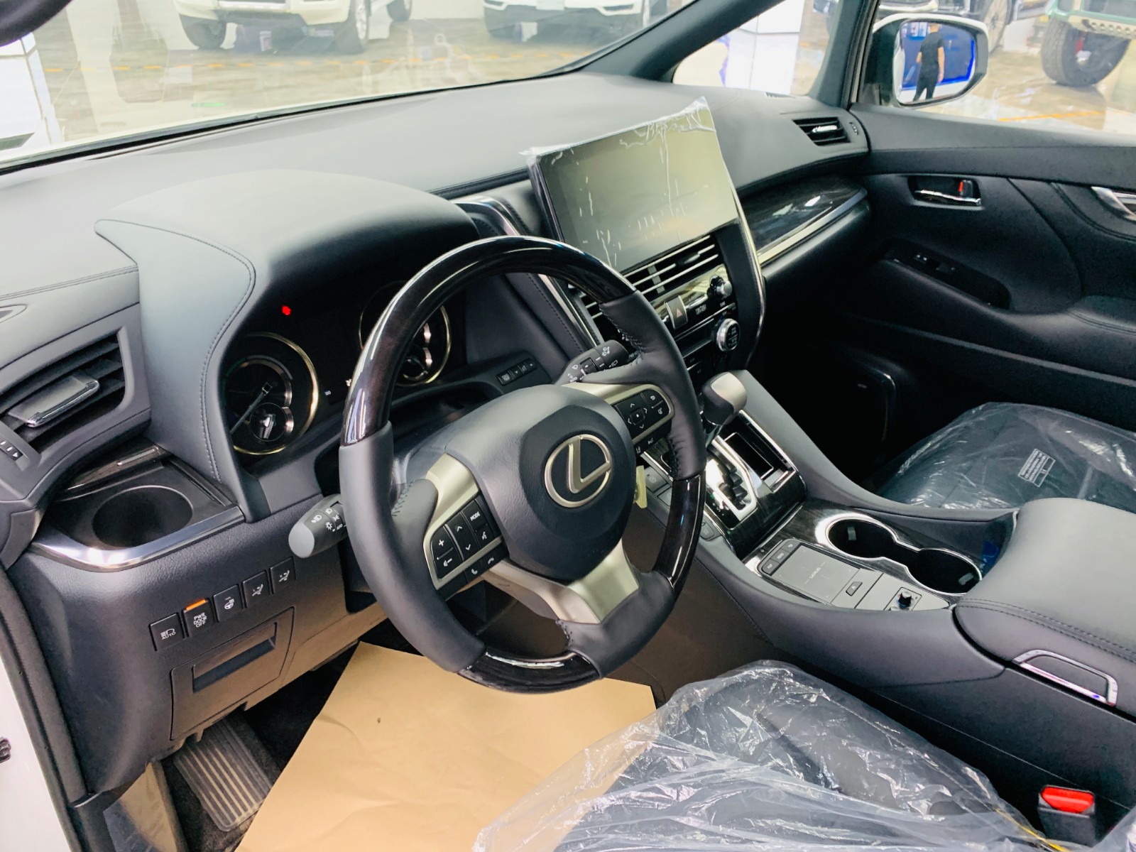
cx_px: 568
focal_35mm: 26
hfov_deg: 67.3
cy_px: 426
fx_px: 853
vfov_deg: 53.1
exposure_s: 1/60
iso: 320
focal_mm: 4.25
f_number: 1.8
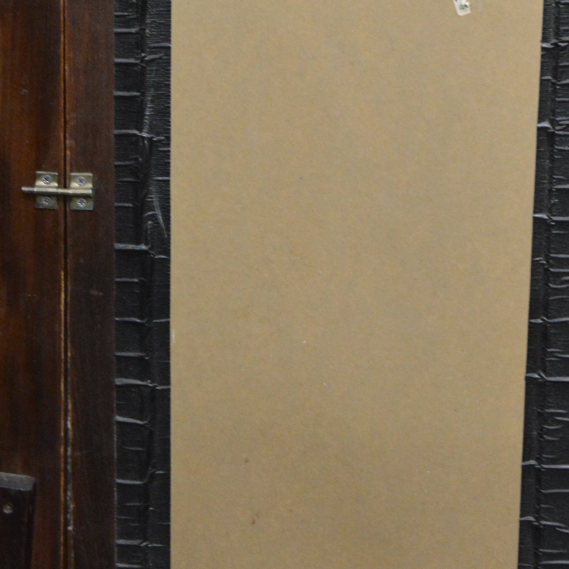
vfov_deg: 16.6
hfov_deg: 16.6
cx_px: 340
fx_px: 1953
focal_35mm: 105
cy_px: 227
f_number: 5.6
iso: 3200
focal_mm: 38
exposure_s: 1/40
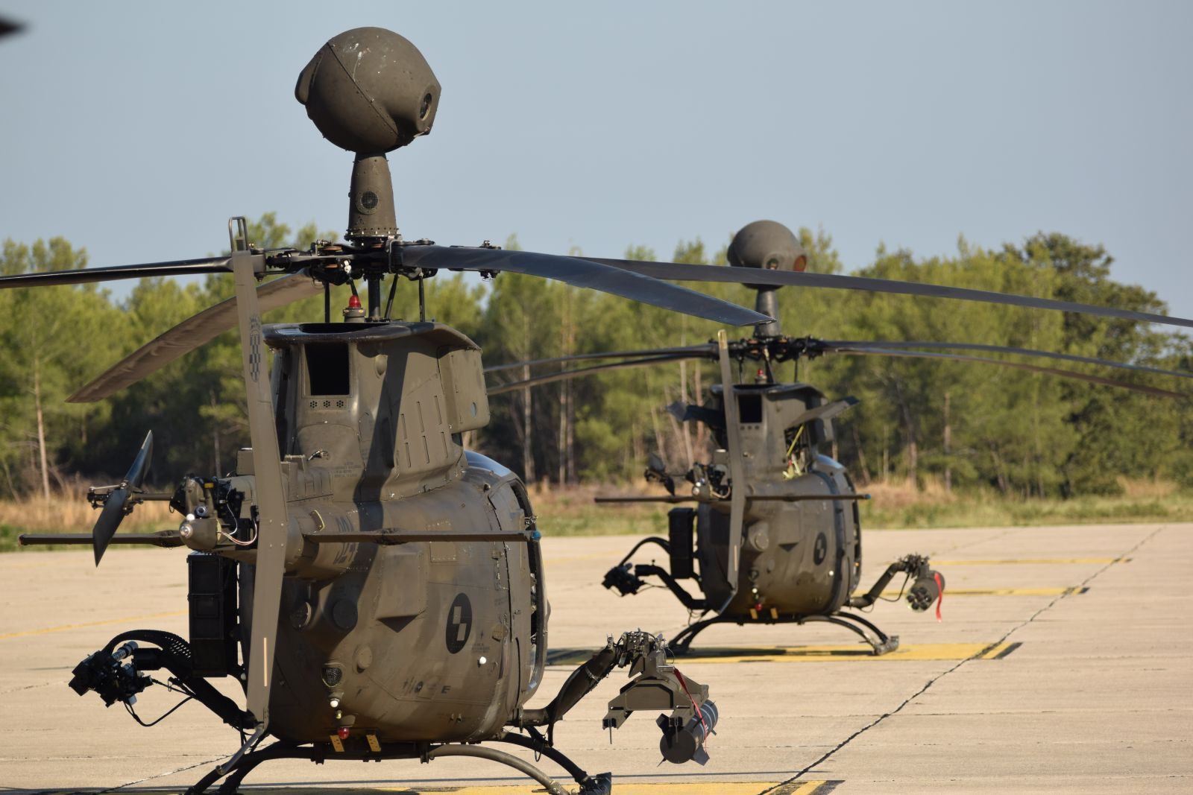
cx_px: 596
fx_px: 8451
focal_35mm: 255
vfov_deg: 5.4
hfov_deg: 8.1
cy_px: 398
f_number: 5.3
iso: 100
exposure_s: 1/640
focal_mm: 170
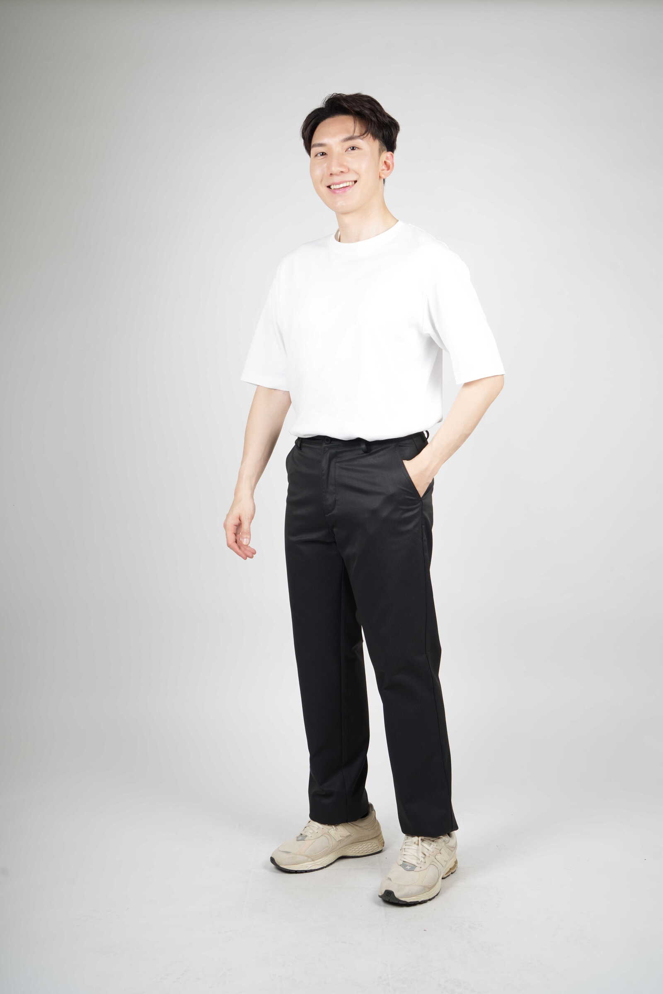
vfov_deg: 48.5
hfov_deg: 33.4
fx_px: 1105
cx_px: 332
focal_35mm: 40
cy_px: 497
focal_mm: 40
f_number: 9
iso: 125
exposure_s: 1/160
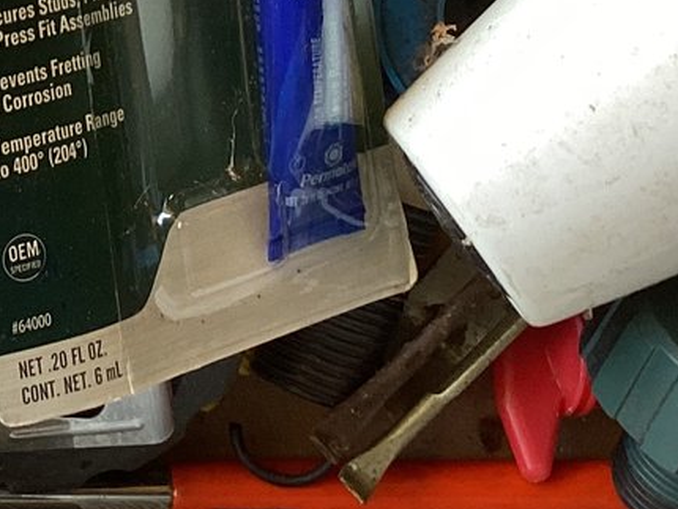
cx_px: -122
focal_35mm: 109
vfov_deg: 13.3
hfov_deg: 17.3
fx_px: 2136
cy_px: -73
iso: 50
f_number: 2.4
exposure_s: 1/50
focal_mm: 3.3
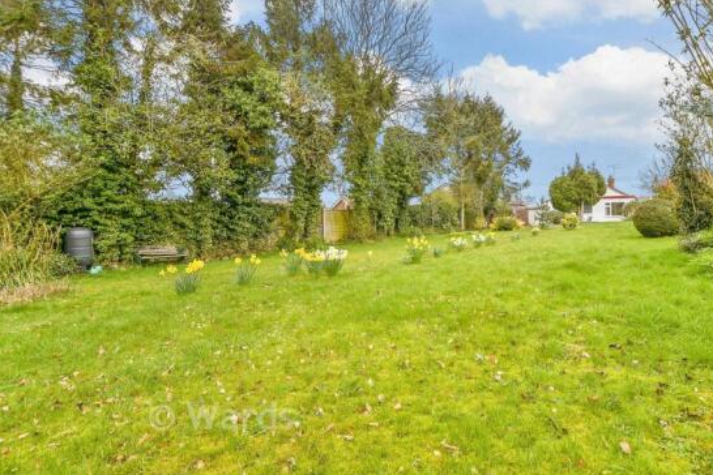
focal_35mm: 18
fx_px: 356
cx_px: 426
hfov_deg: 88.9
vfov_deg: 67.3
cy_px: 221
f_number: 8
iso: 160
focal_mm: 10
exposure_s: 1/160
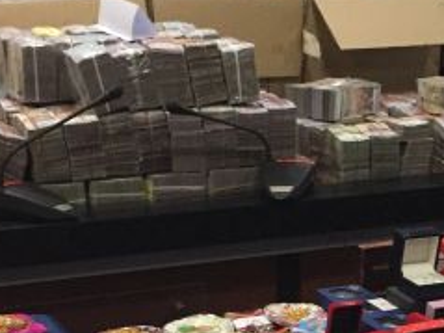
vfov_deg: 14.7
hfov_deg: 20.1
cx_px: 329
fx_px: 1244
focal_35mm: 97
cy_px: 417
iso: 250
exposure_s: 1/33
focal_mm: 4.15
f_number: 2.2
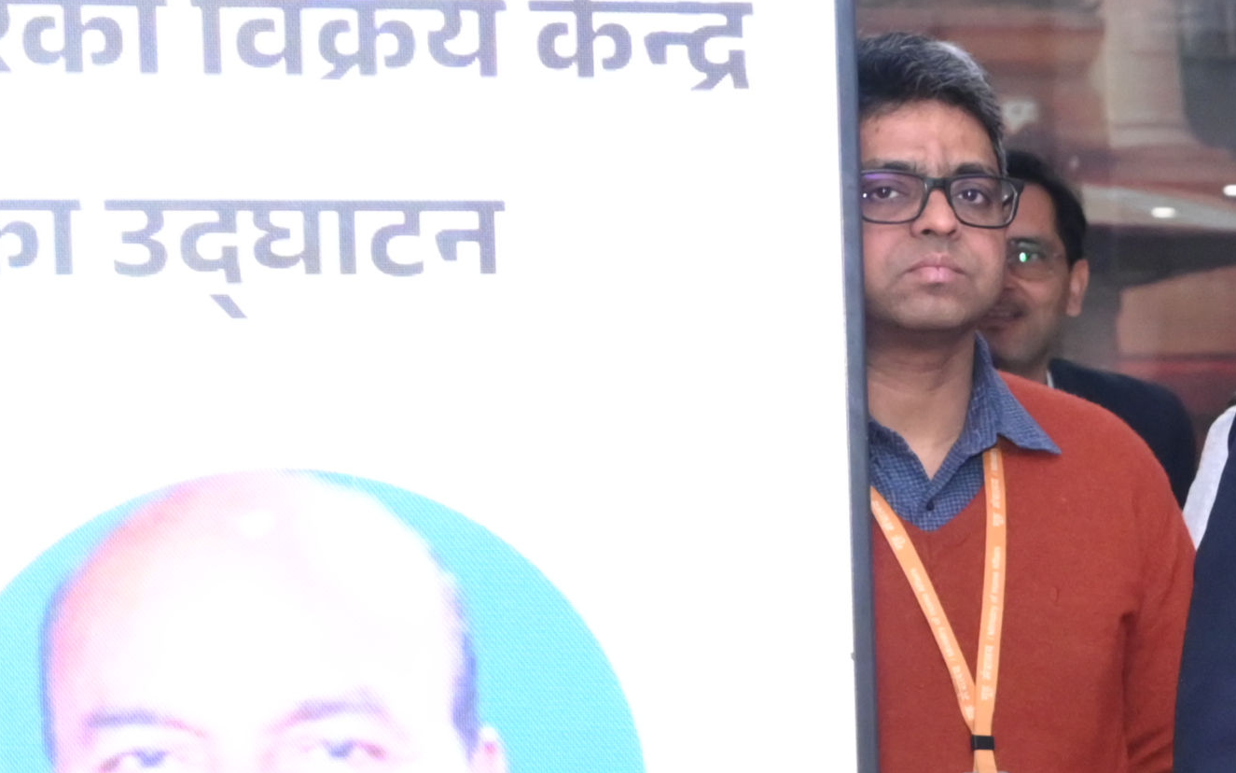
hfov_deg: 11.6
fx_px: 5794
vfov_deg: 7.6
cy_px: 845
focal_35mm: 172
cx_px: 1979
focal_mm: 37
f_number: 5
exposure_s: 1/125
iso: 2500
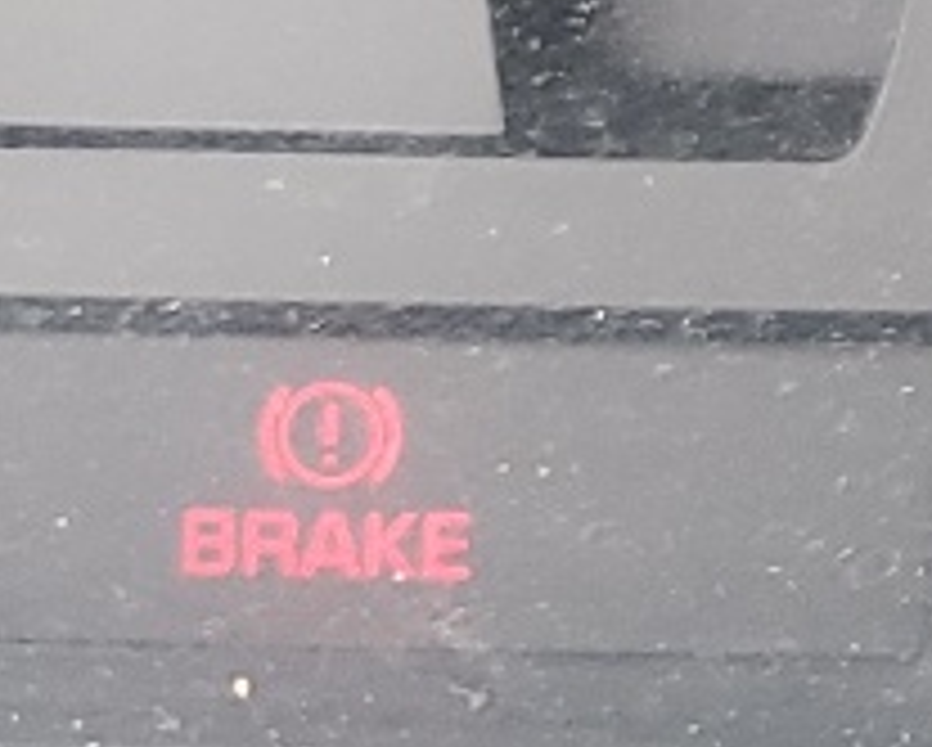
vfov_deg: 7.8
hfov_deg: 8.9
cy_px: -189
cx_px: 2224
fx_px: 5411
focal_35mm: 196
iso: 61
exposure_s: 1/120
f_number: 1.5
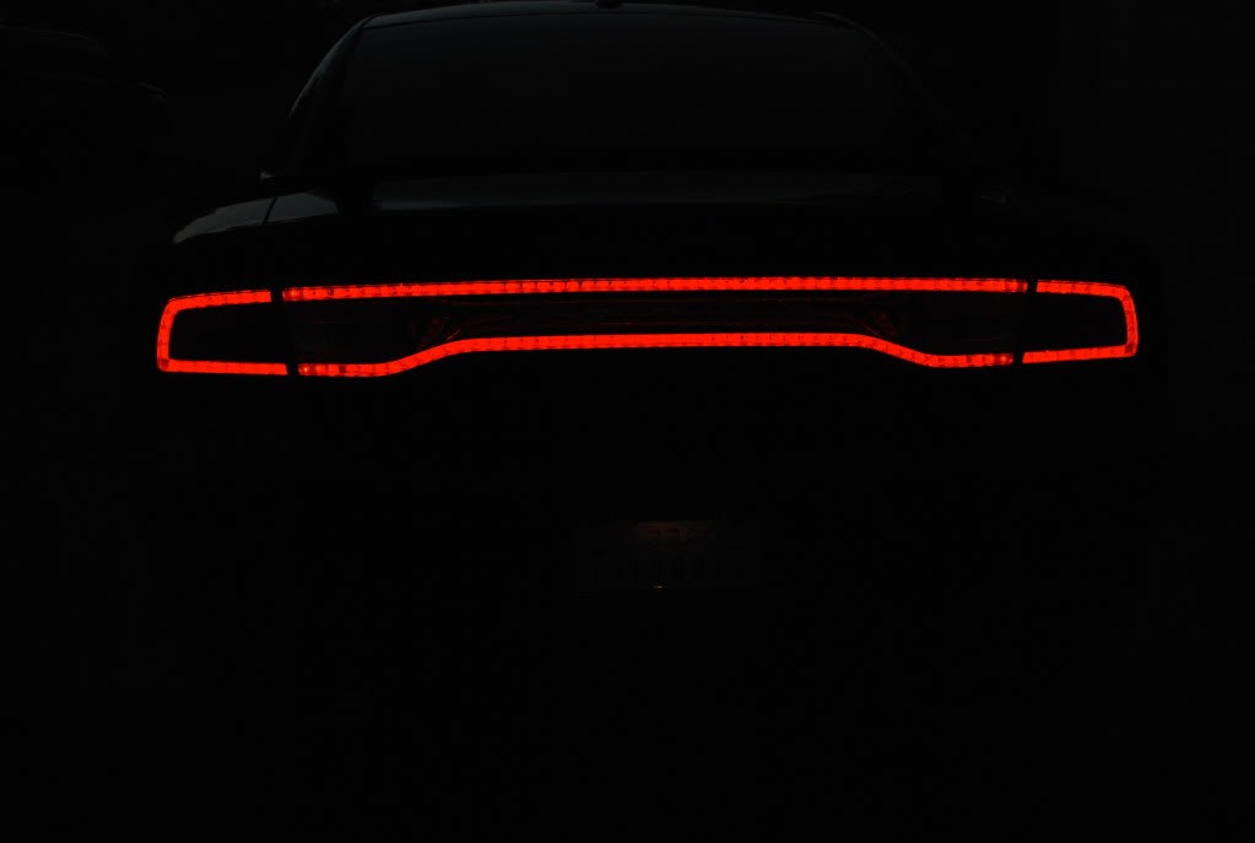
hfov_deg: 49.5
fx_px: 1363
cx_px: 628
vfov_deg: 34.4
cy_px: 422
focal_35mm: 39
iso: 400
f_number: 16
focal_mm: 26
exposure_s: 1/200
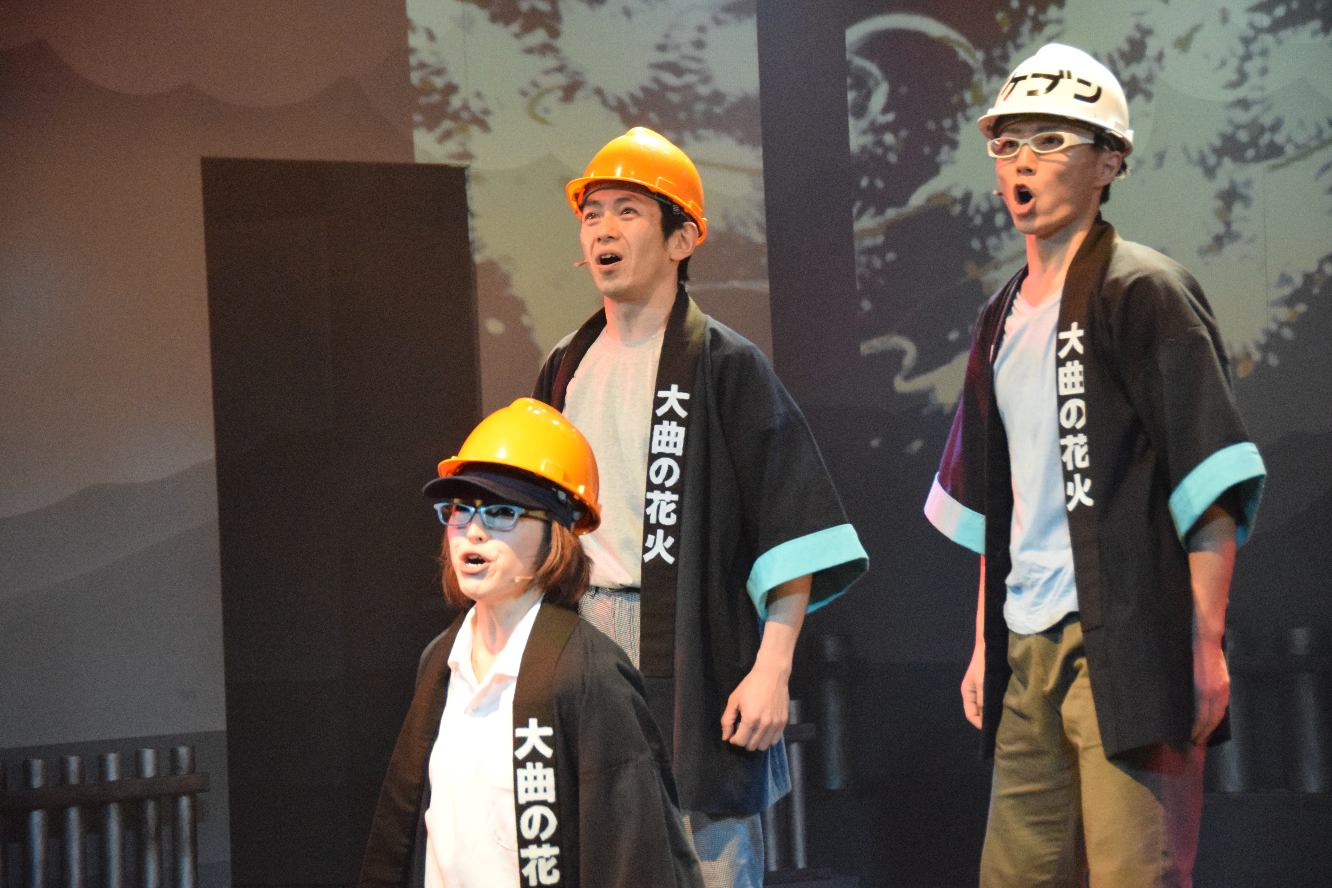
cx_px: 666
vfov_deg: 13.0
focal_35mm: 105
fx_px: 3885
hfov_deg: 19.5
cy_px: 444
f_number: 5
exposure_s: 1/400
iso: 8000
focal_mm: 70
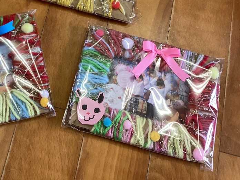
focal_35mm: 57
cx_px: 50
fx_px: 395
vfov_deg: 25.1
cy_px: 26
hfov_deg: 32.9
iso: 80
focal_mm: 3.3
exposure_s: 1/50
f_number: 2.4
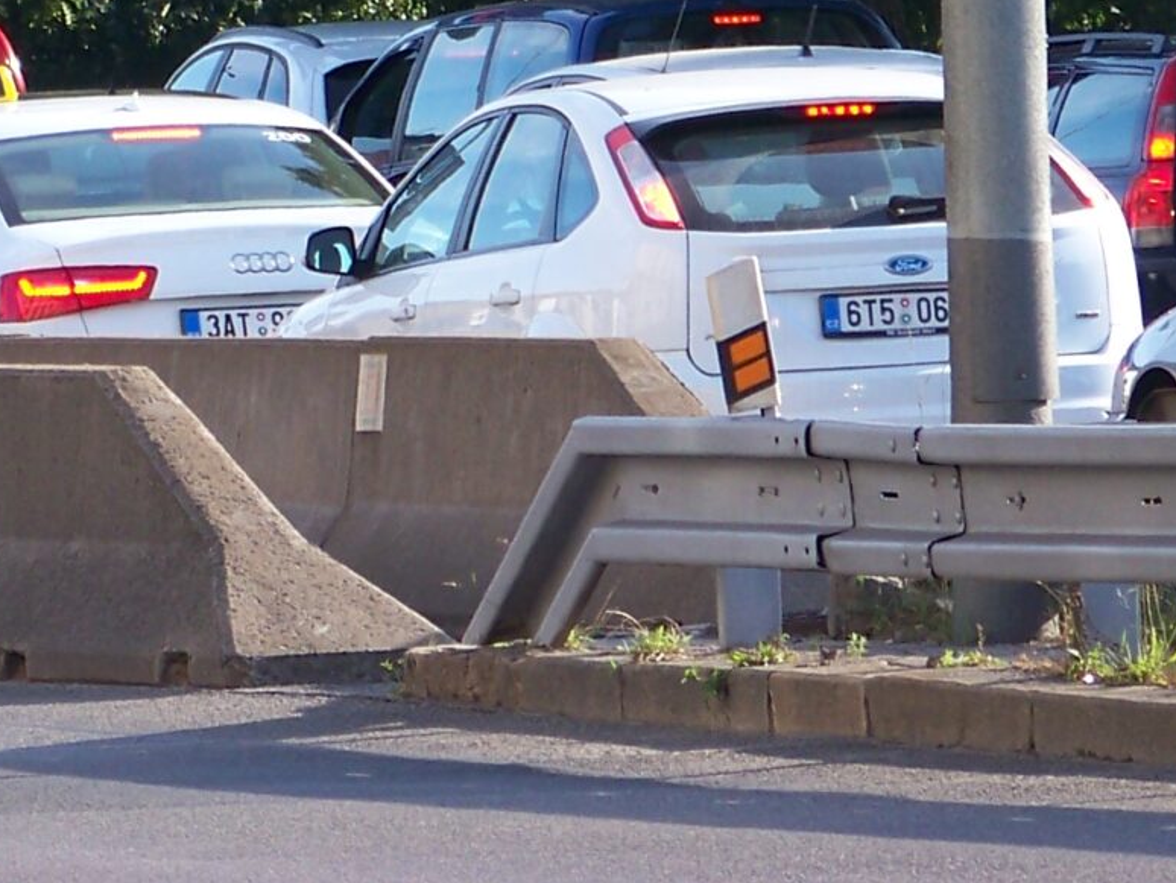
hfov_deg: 2.9
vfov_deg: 2.1
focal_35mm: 691
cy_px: -574
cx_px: -410
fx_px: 23482
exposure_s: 1/200
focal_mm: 33.3
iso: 64
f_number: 3.6
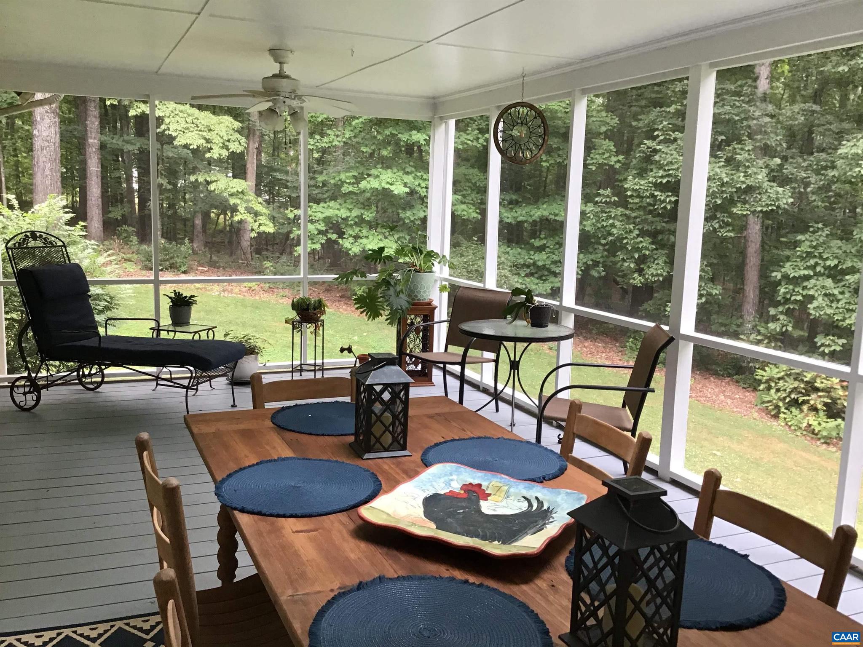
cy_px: 324
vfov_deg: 45.4
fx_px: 773
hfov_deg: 58.4
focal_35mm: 31
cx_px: 432
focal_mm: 3.3
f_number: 2.4
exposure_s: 1/30
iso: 32
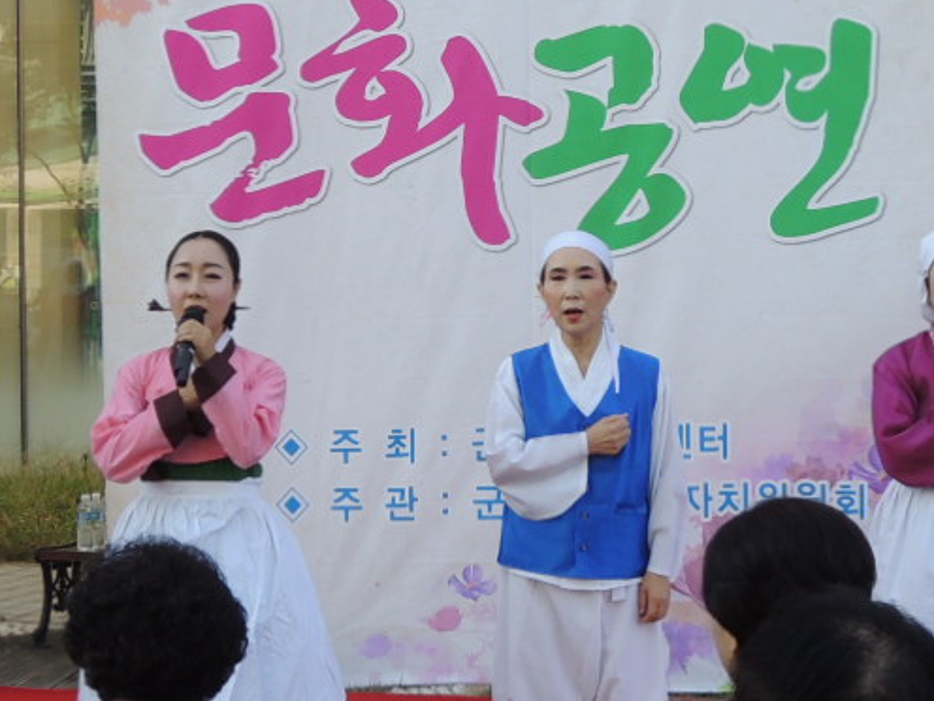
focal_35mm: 100
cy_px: 234
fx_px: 2698
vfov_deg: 14.8
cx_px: 394
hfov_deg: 19.6
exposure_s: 1/320
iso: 100
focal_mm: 5.5
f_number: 3
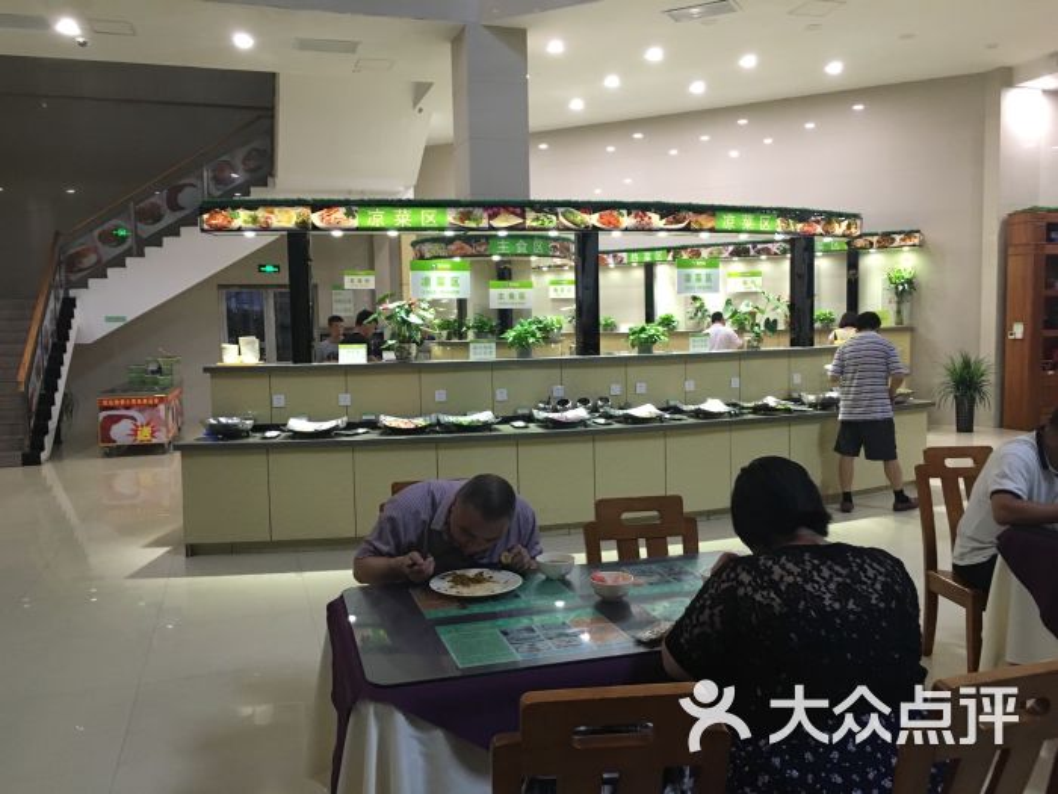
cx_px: 529
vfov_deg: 48.2
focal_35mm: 29
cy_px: 397
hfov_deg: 61.7
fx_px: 886
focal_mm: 4.15
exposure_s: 1/33
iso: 200
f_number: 2.2
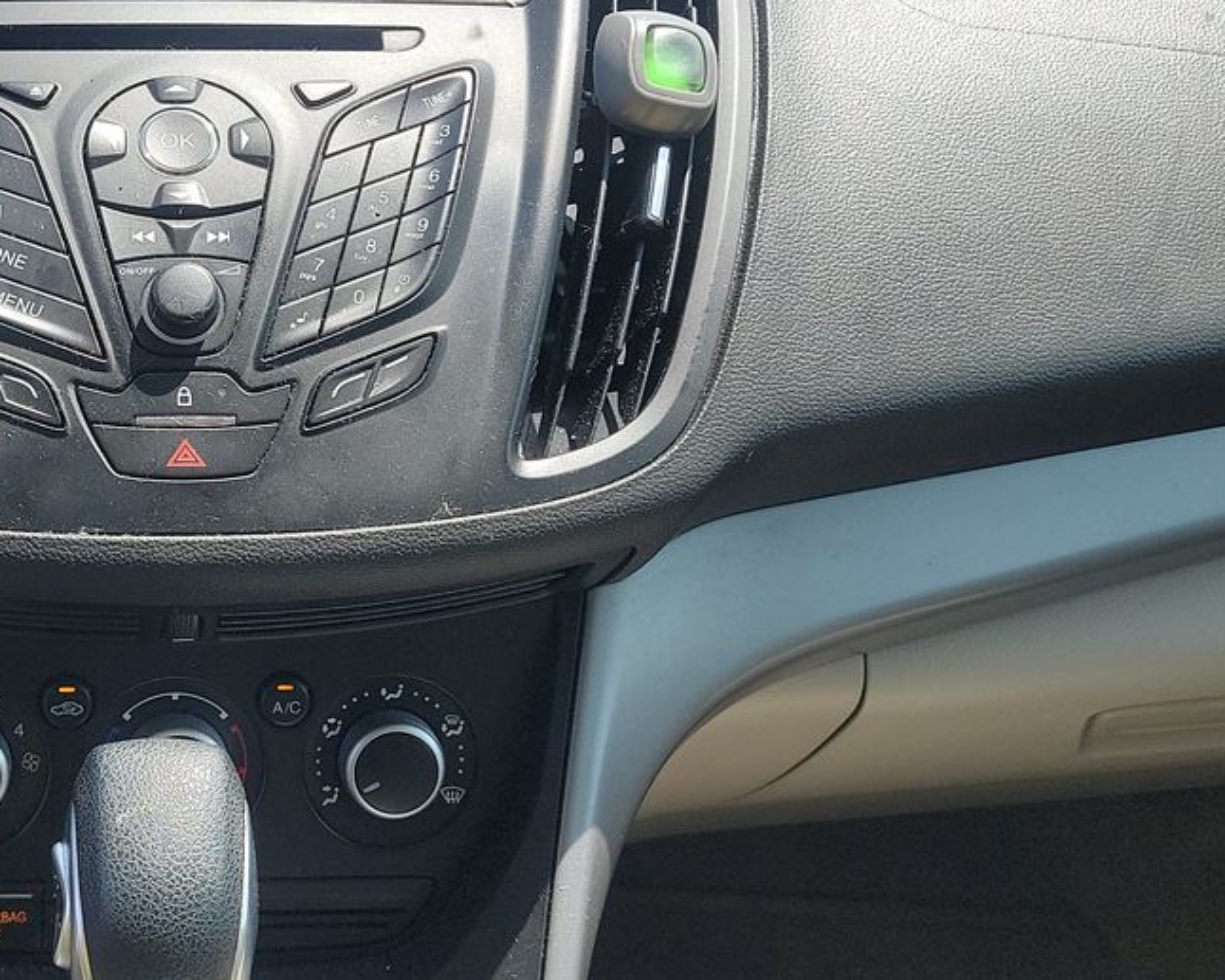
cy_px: 353
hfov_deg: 30.9
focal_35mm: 58
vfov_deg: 26.1
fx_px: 2103
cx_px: 110
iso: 50
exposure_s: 1/269
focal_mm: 6.7
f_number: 1.8
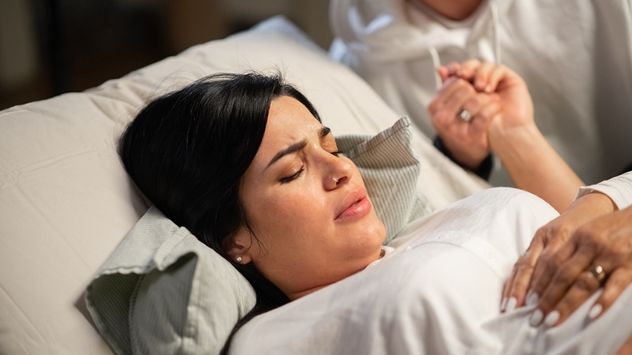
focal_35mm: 90
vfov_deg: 13.4
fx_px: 1508
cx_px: 318
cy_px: 168
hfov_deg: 23.7
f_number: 2
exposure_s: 1/250
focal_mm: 85
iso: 640
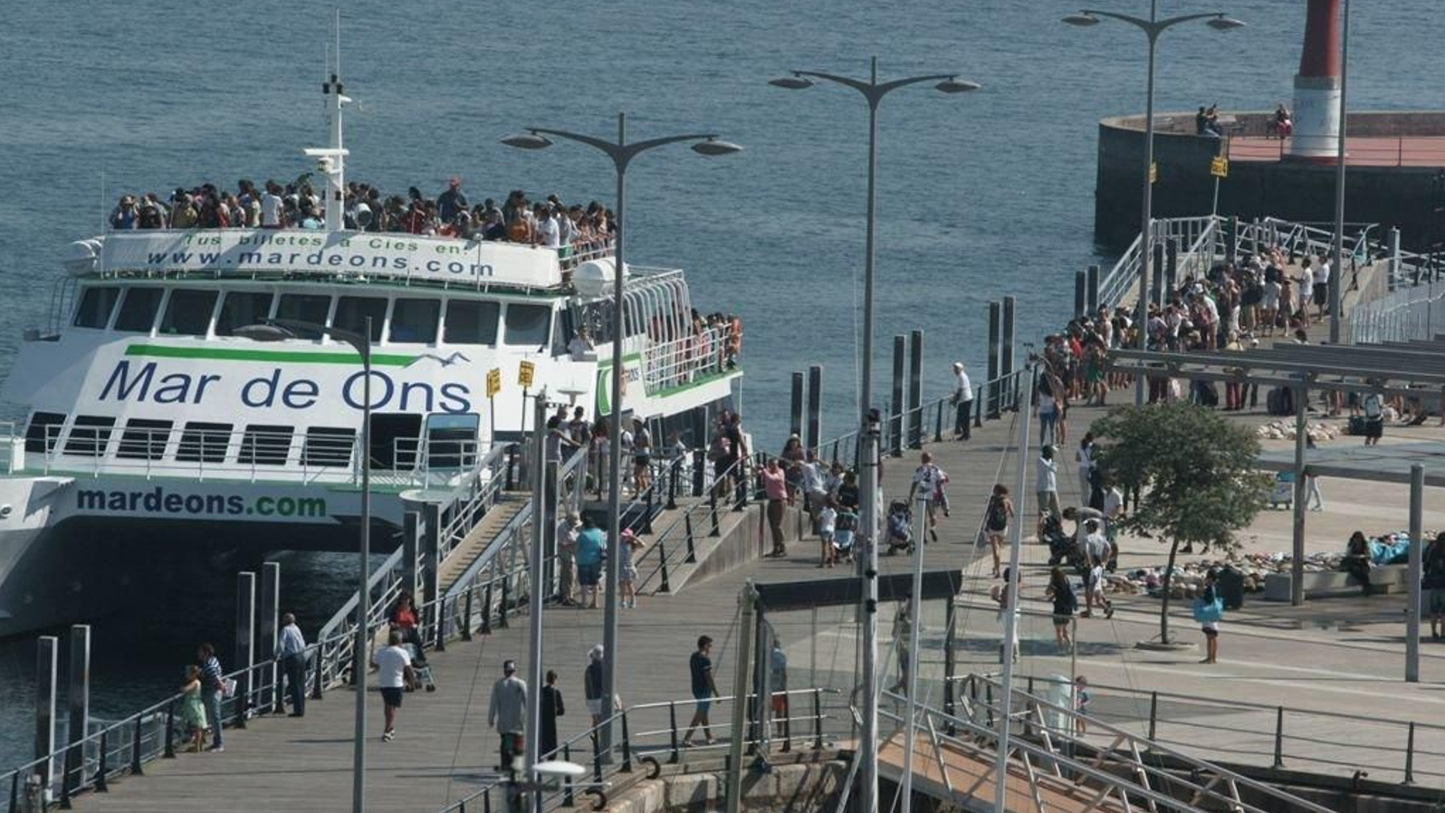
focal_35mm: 294
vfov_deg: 4.1
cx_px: 723
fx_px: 11266
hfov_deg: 7.3
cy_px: 469
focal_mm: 280
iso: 800
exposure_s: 1/1250
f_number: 13
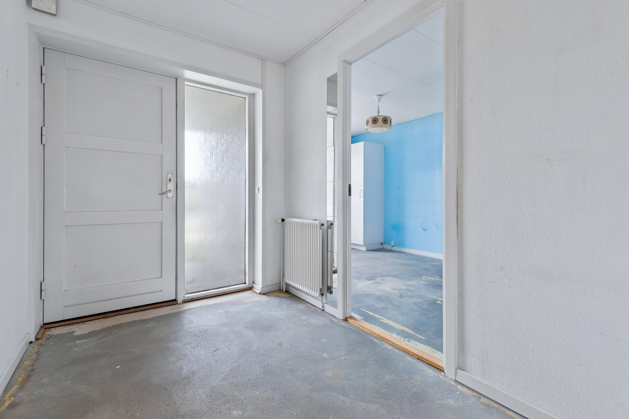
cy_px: 210
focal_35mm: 16
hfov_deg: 96.7
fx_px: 280
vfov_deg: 73.7
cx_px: 314
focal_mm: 16
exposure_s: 1/10
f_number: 10
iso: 200
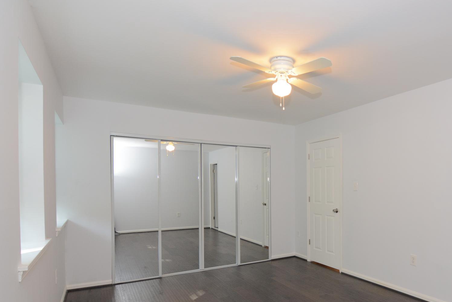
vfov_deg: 55.1
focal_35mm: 23
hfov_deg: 74.6
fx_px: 285
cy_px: 191
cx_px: 300
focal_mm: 11
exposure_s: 1/60
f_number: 4
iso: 800
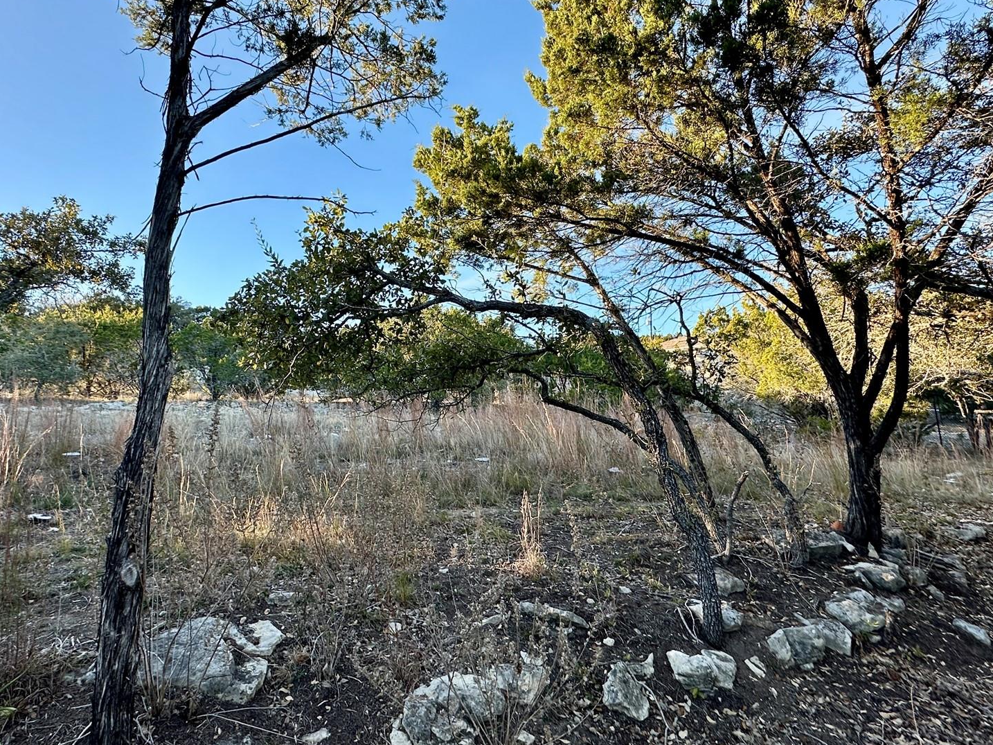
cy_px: 348
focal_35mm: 20
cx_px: 464
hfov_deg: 81.7
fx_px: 574
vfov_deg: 65.9
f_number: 2.2
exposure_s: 1/247
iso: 40
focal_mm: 2.22
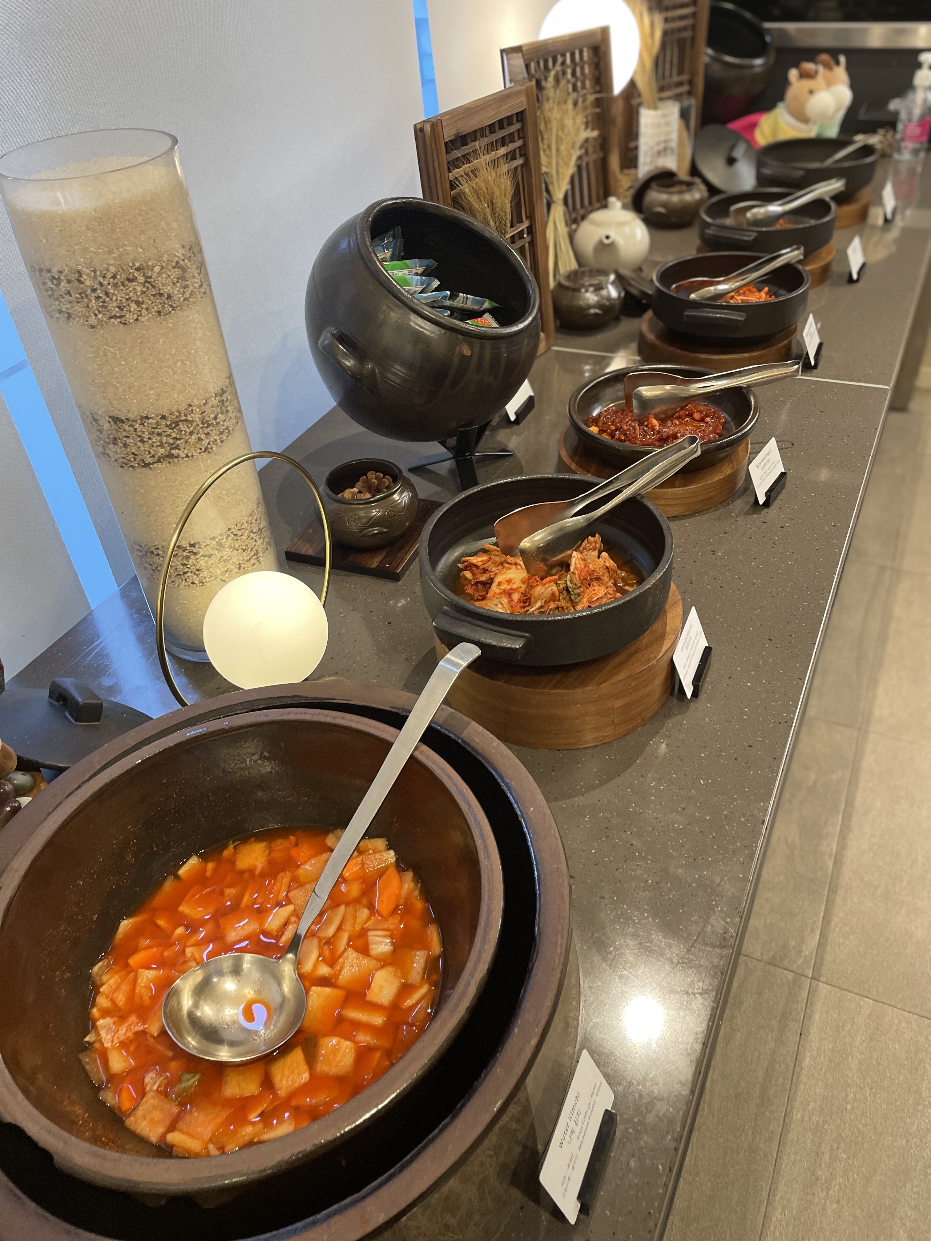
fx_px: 932
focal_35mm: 26
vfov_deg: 67.3
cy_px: 620
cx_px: 466
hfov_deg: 53.1
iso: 160
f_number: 1.6
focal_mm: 4.2
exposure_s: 1/60
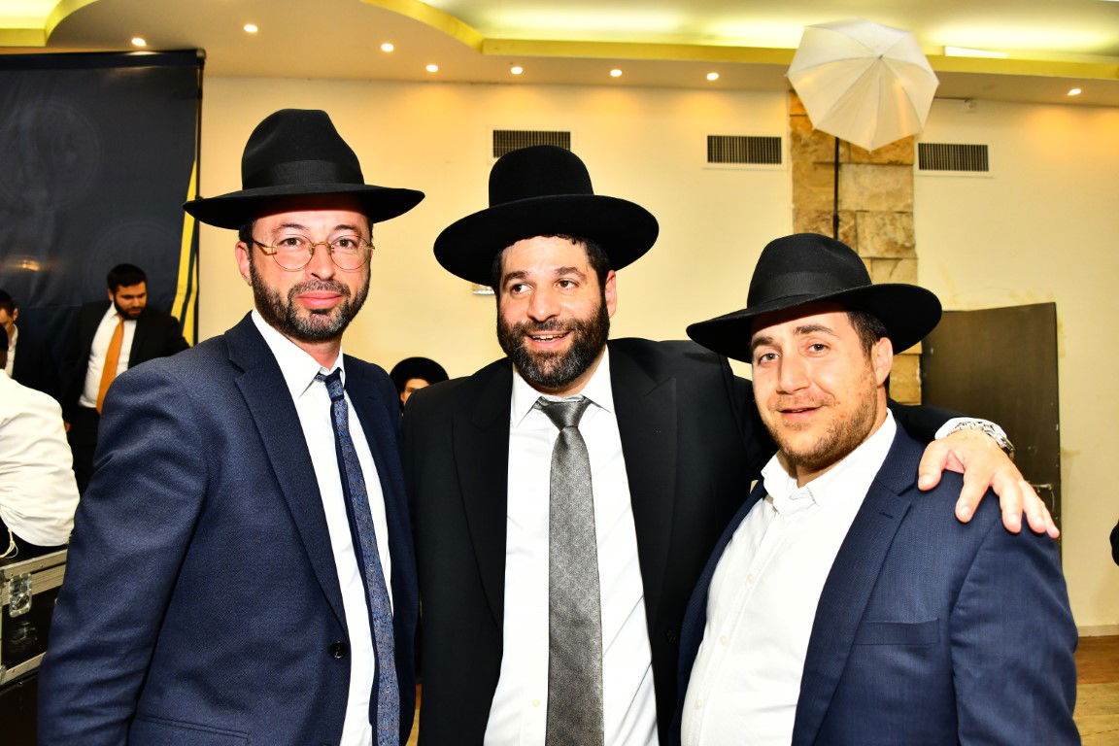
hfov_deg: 65.5
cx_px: 560
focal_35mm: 28
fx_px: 870
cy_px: 373
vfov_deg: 46.4
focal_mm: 28
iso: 1000
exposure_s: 1/160
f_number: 5.6
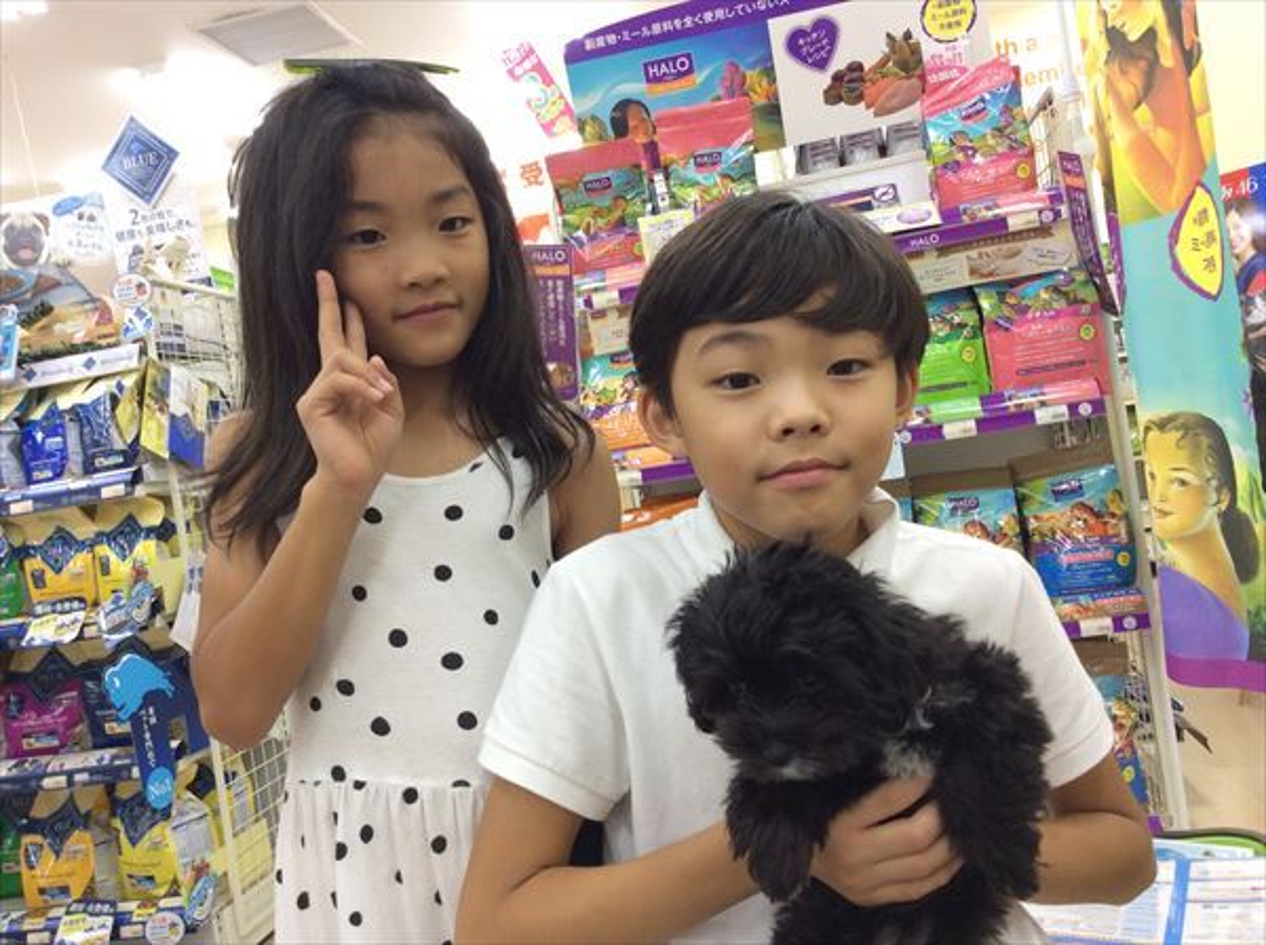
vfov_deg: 44.0
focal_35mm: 32
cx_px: 633
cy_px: 472
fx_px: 1168
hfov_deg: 56.9
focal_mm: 3.3
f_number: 2.4
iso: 50
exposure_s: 1/24
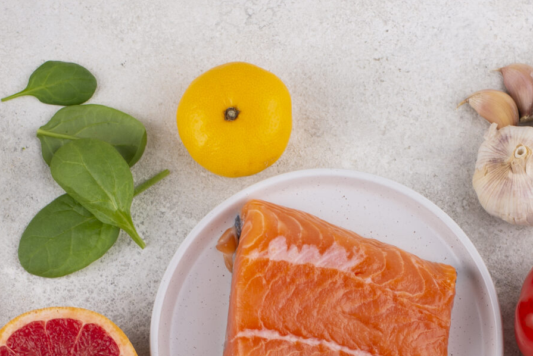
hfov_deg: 14.3
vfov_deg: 9.4
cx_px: 297
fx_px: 2118
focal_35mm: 143
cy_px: 458
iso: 100
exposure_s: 1/100
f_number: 8
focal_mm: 50
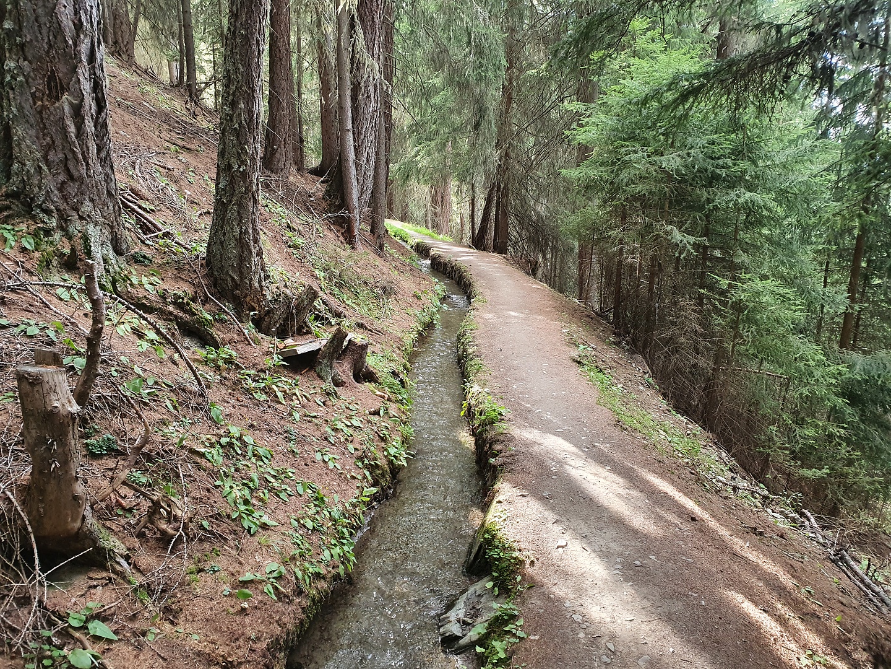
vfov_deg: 53.1
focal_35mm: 26
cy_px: 334
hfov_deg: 67.3
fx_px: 669
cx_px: 446
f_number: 2.4
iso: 200
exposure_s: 1/100
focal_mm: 4.32
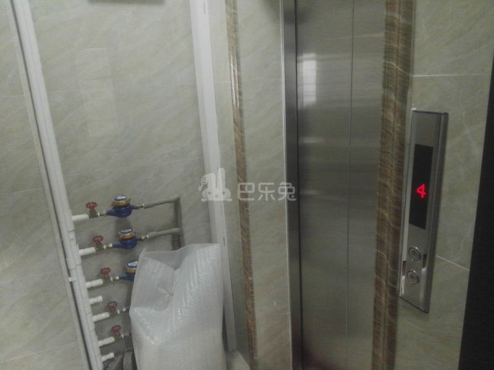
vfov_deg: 49.7
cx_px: 247
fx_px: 400
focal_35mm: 28
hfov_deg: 63.4
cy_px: 185
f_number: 2
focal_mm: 3.83
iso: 400
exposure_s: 1/25
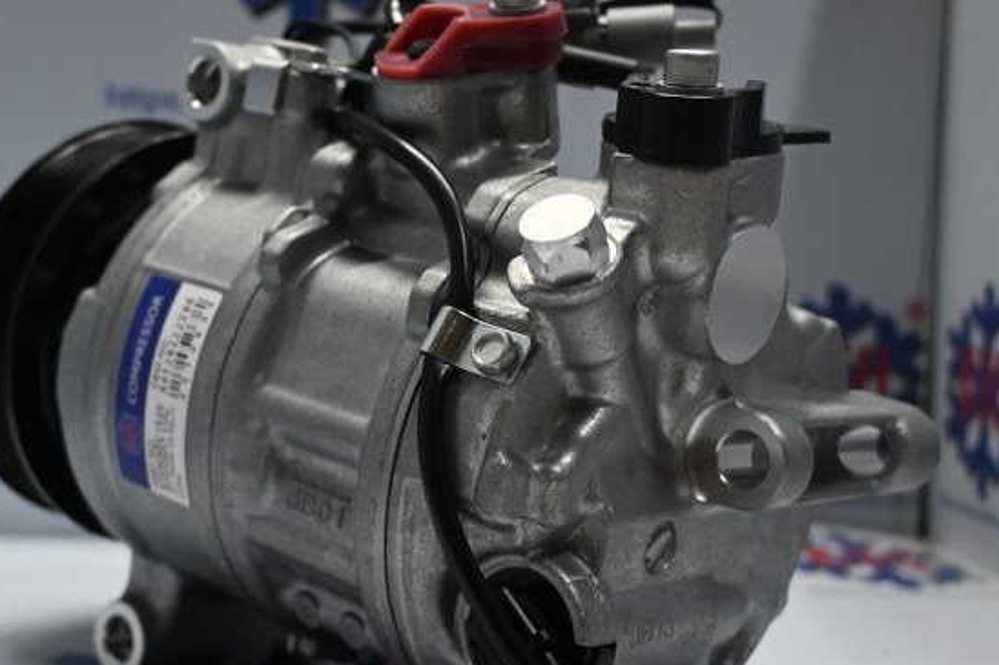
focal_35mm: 55
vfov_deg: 24.7
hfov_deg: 36.2
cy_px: 340
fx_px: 1518
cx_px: 368
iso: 900
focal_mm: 25
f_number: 4.2
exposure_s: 1/125
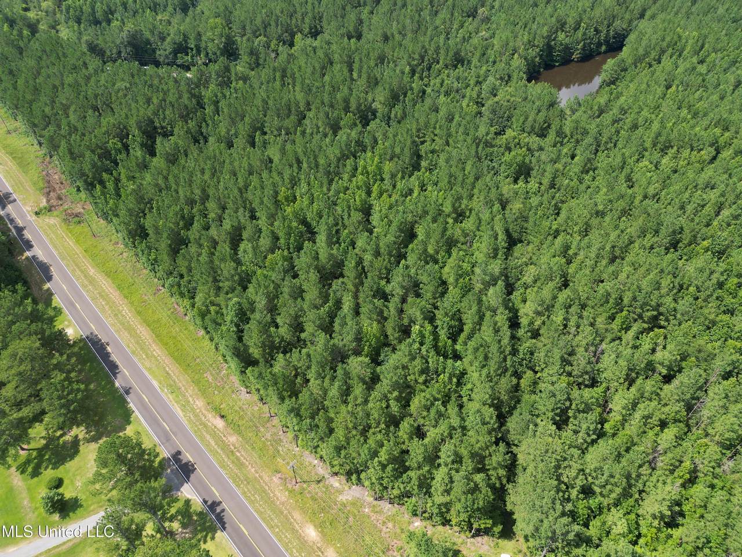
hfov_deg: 71.6
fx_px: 514
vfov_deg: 56.8
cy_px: 278
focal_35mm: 24
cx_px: 371
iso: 100
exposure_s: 1/1250
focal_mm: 6.72
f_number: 1.7
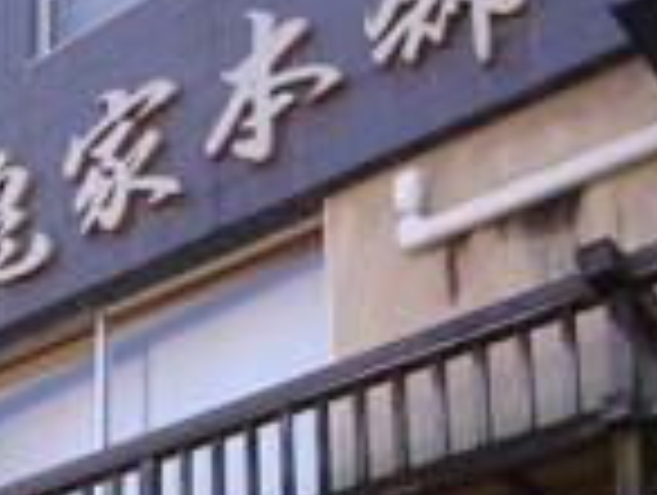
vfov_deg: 15.9
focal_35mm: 82
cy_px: 826
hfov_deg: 22.0
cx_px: -130
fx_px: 1559
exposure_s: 1/100
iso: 80
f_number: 4
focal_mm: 4.1
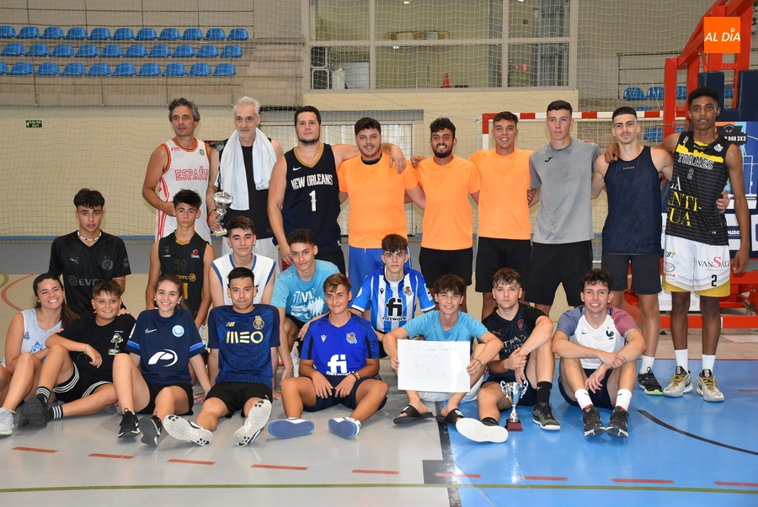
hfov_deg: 38.8
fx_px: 1075
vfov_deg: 26.5
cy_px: 254
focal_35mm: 51
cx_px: 379
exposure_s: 1/80
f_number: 4.5
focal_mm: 34
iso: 800
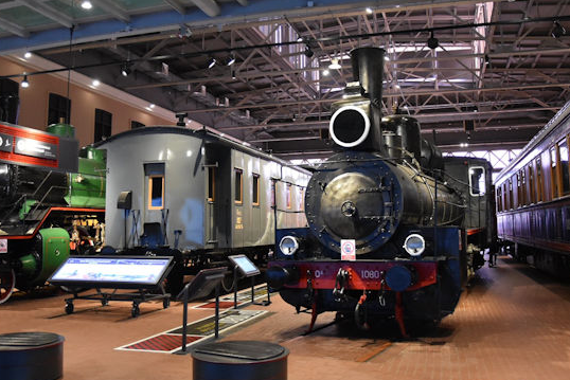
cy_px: 166
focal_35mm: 33
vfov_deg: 39.9
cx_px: 300
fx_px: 523
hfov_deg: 57.2
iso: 3200
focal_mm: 16
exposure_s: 1/60
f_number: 3.2
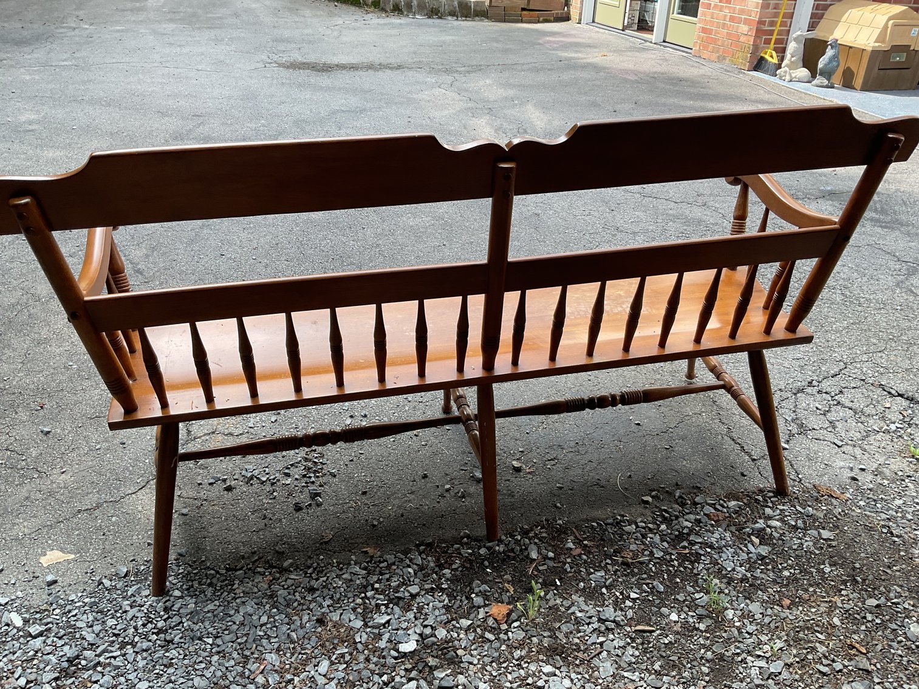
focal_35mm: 29
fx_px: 770
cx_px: 460
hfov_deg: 61.7
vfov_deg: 48.2
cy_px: 344
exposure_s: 1/302
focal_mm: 3
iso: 16
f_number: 1.8
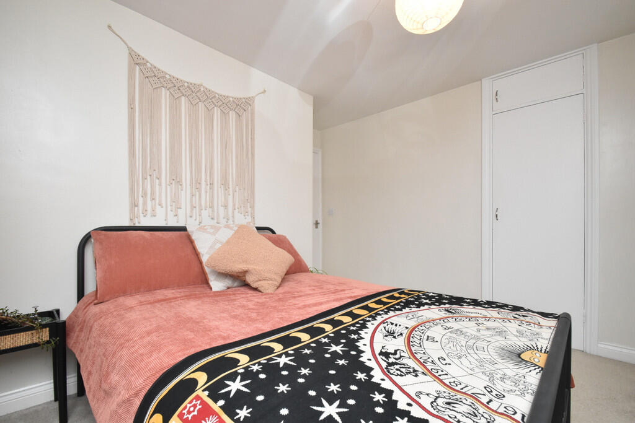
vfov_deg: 77.3
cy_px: 212
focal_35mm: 15
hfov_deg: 100.4
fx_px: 265
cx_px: 318
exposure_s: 1/60
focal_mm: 10
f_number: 9
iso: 1600
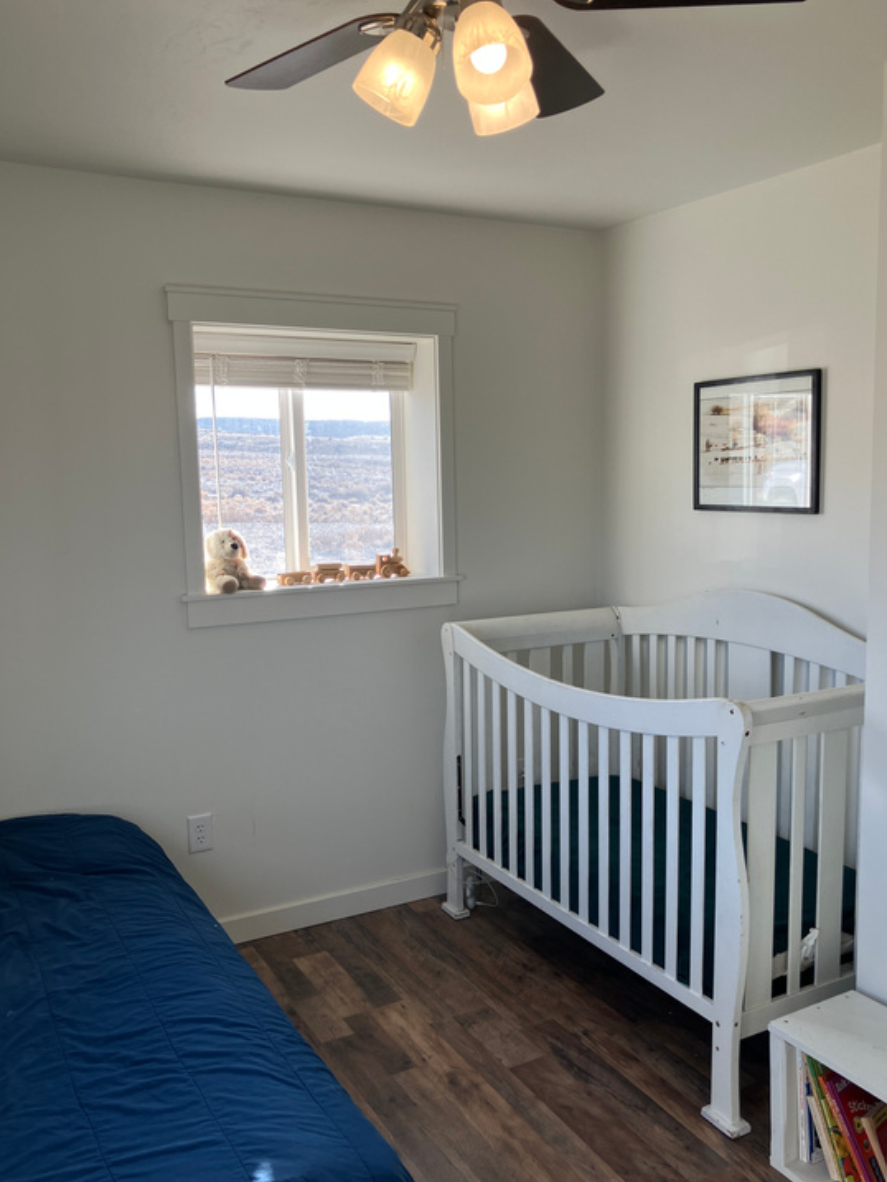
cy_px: 597
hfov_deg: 46.8
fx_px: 1025
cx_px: 460
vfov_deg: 60.0
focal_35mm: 30
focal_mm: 3.99
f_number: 1.8
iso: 32
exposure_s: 1/165
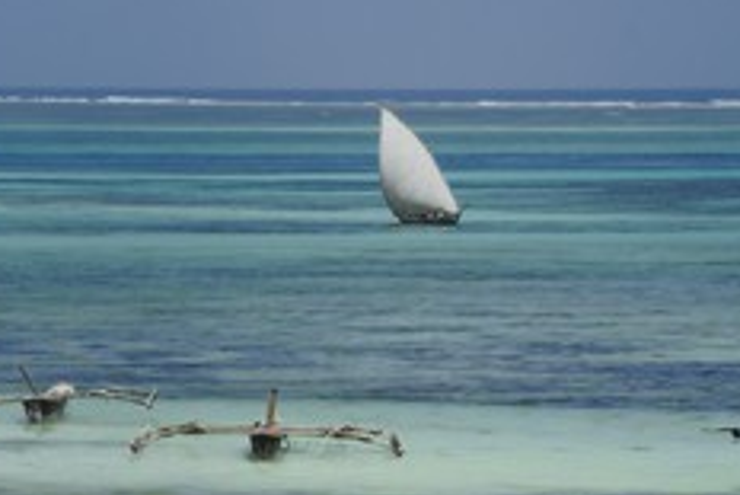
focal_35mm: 344
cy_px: 428
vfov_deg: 4.0
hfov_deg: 6.0
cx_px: 472
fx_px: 7075
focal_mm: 190
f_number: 16
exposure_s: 1/200
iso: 200
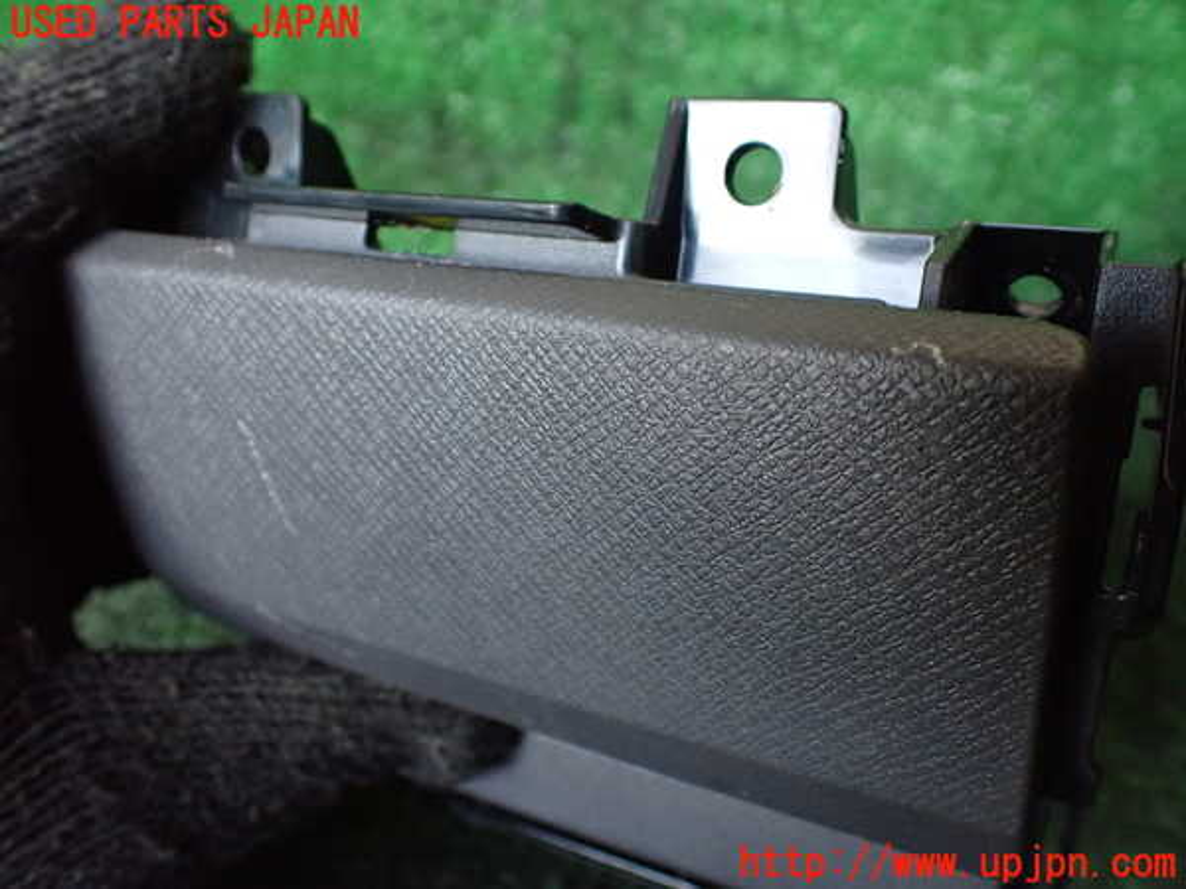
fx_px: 1028
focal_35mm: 30
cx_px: 593
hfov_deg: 60.0
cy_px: 444
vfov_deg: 46.8
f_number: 2.3
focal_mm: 5.4
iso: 1000
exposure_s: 1/30
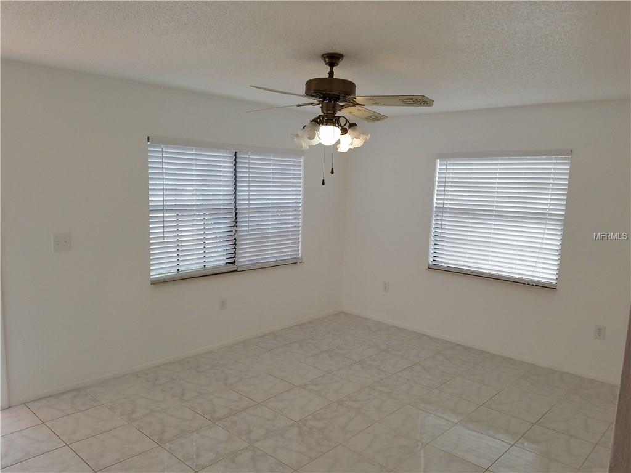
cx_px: 316
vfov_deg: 53.1
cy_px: 236
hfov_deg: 67.3
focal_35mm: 26
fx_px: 474
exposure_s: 1/266
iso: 50
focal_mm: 4.2
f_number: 1.7
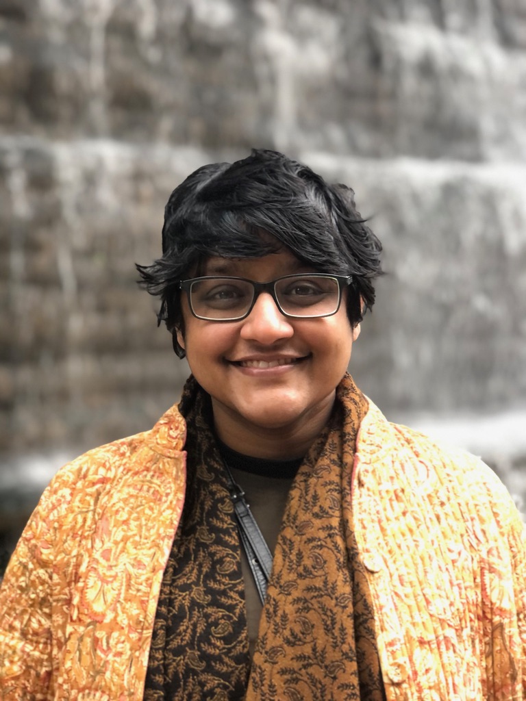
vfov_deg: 33.8
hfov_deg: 25.7
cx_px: 263
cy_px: 350
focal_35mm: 57
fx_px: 1155
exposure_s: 1/30
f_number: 2.8
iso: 200
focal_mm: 6.6
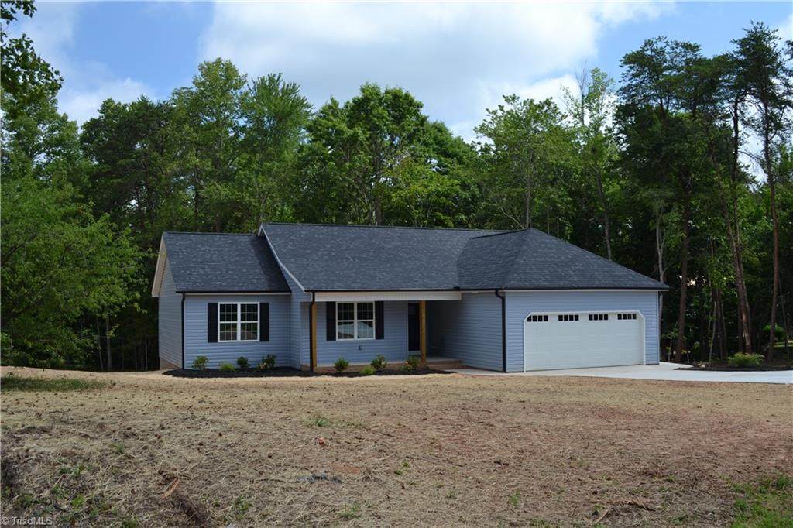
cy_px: 264
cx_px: 396
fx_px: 727
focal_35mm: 33
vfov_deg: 39.9
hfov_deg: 57.2
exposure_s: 1/250
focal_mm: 22
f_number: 8
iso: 100
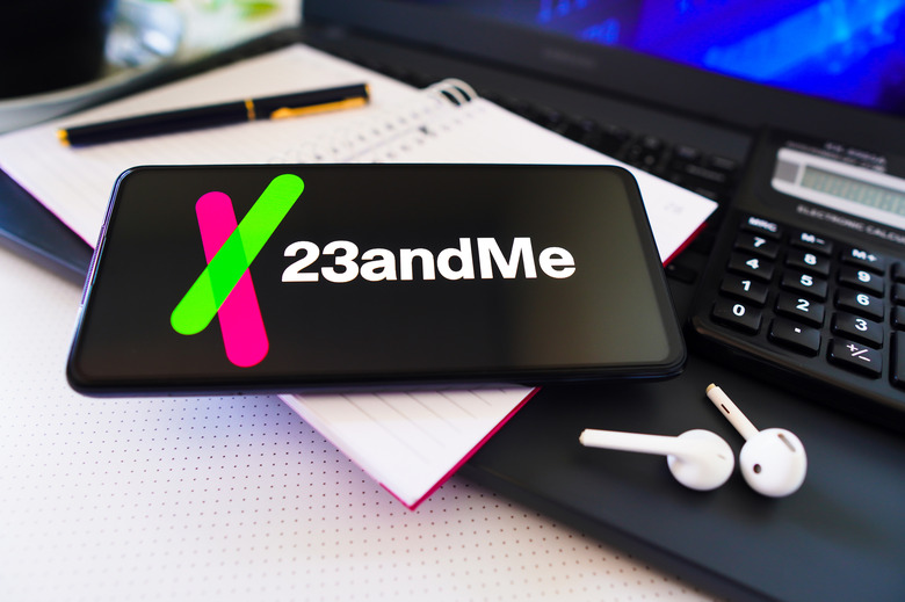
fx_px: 603
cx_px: 452
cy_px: 301
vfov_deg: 53.1
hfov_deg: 73.8
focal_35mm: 24
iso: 160
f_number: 2.2
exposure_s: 1/60
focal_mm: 16
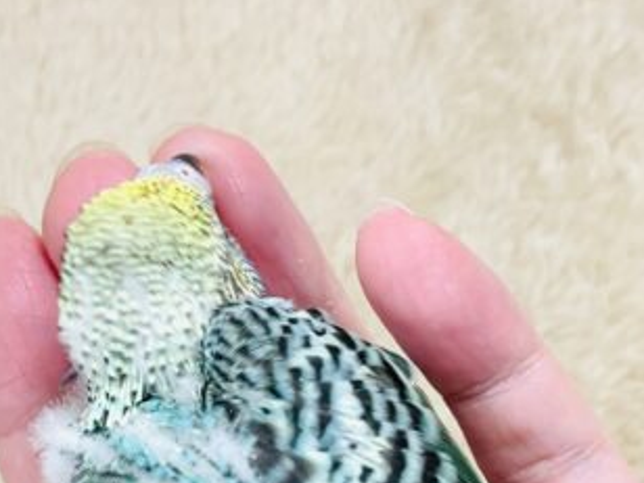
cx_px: 393
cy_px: 493
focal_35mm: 108
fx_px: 2009
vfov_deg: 13.5
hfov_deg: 18.2
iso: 125
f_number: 2
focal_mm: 6
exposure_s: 1/99
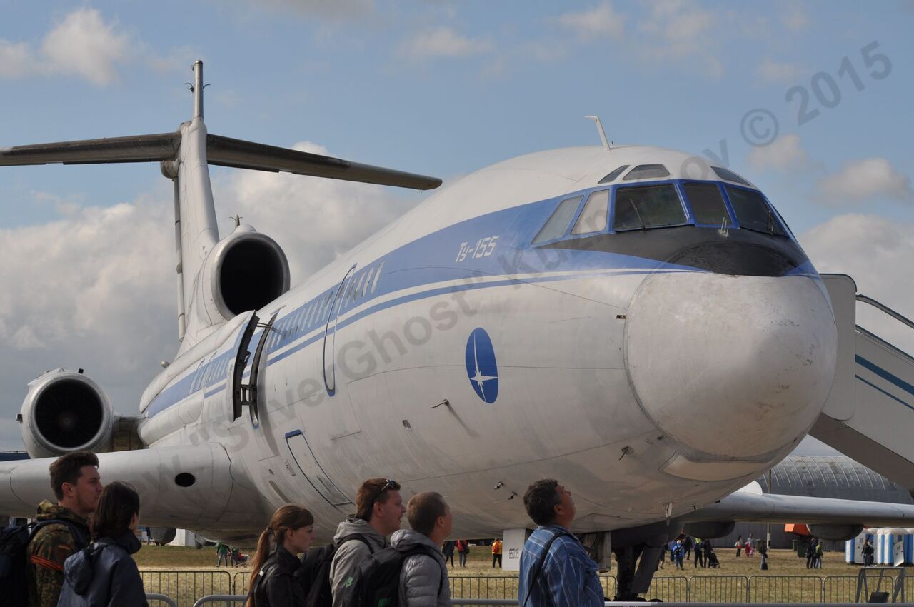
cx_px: 457
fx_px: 2662
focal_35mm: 105
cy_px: 304
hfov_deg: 19.5
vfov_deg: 13.0
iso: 200
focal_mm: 70
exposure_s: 1/1000
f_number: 8
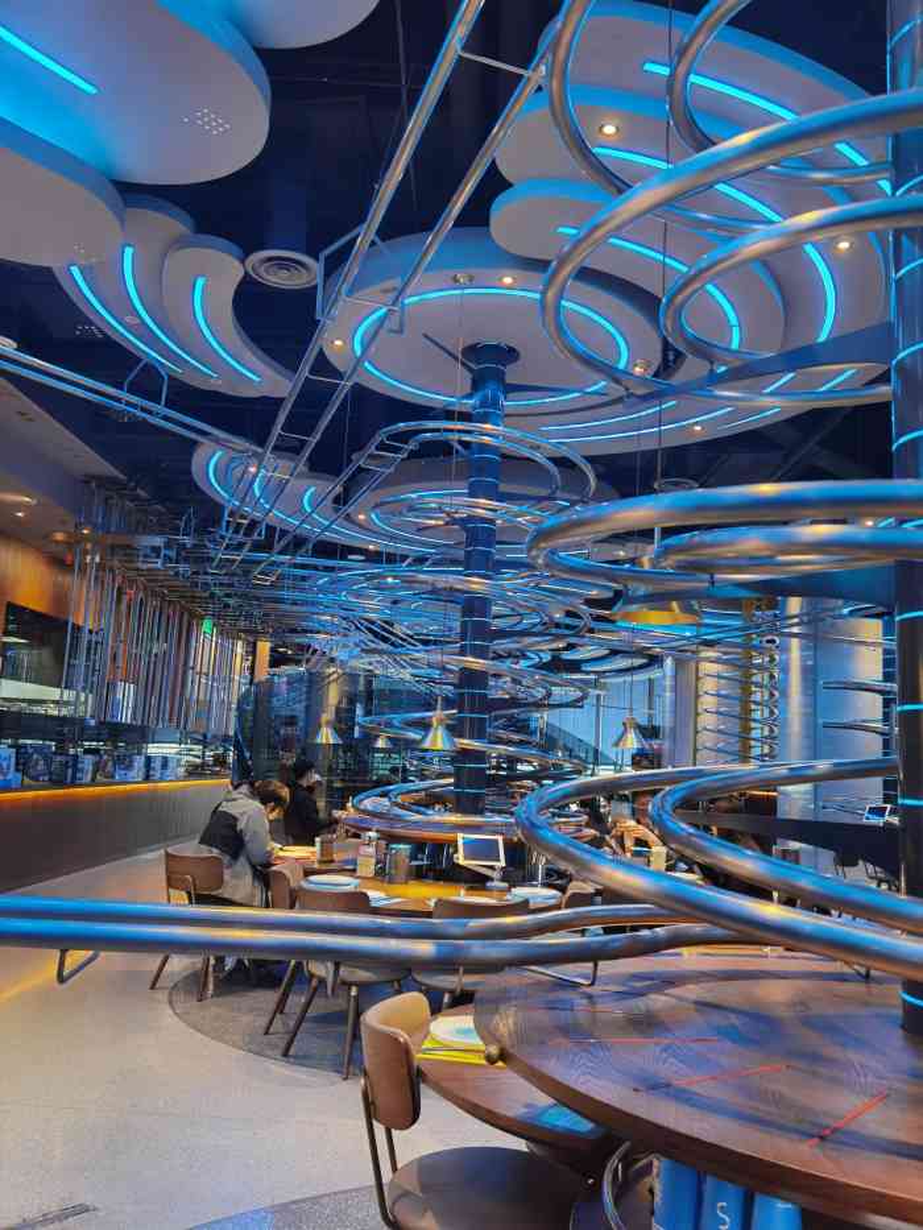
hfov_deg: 51.4
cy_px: 615
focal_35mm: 27
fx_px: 960
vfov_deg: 65.3
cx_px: 462
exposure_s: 1/50
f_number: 1.9
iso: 400
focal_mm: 6.71
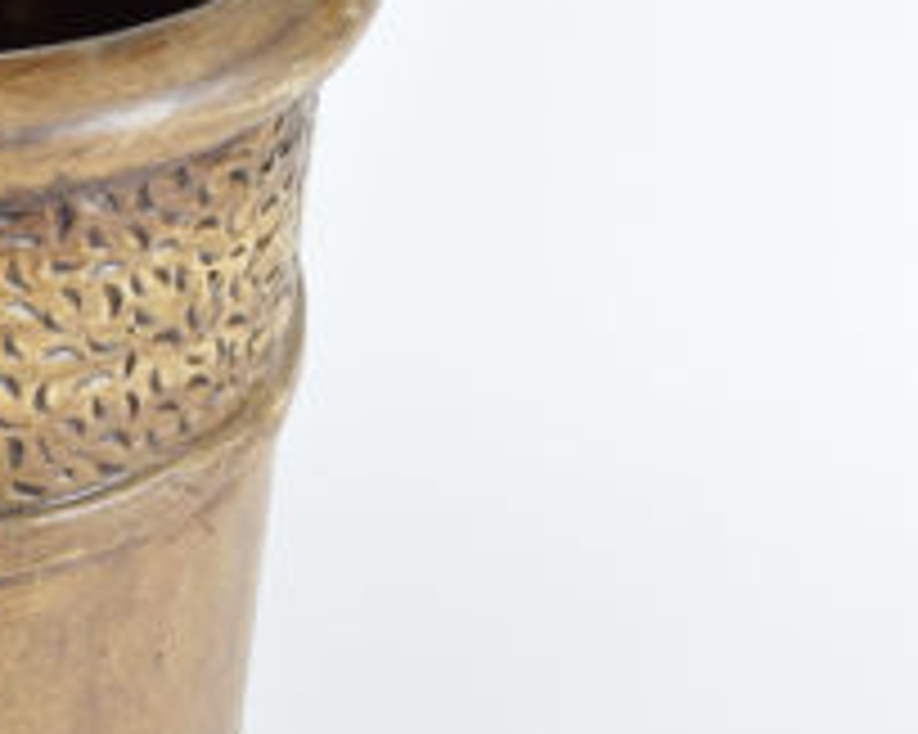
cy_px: 430
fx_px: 2756
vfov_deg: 15.2
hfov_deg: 18.0
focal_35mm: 101
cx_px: -176
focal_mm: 23
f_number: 8
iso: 800
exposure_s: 1/125
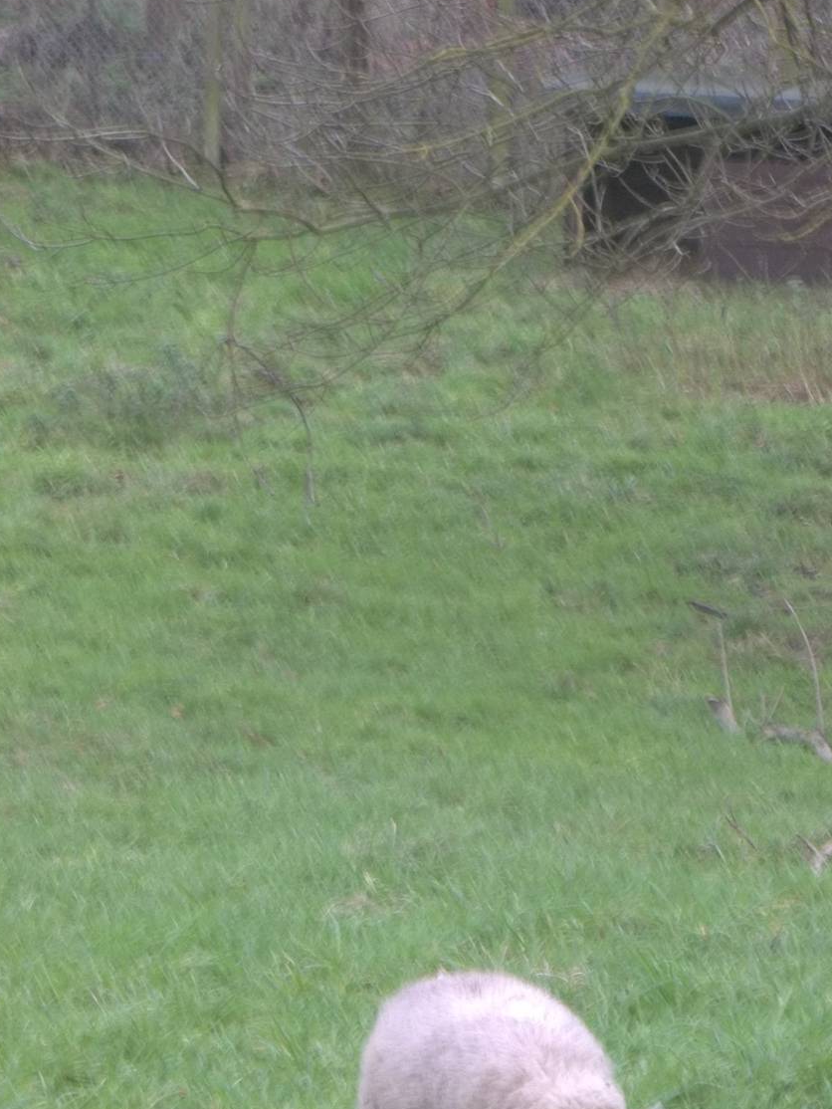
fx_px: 5382
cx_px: 585
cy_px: 734
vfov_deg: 11.7
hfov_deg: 8.8
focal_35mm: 168
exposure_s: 1/13
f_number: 5.1
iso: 160
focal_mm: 21
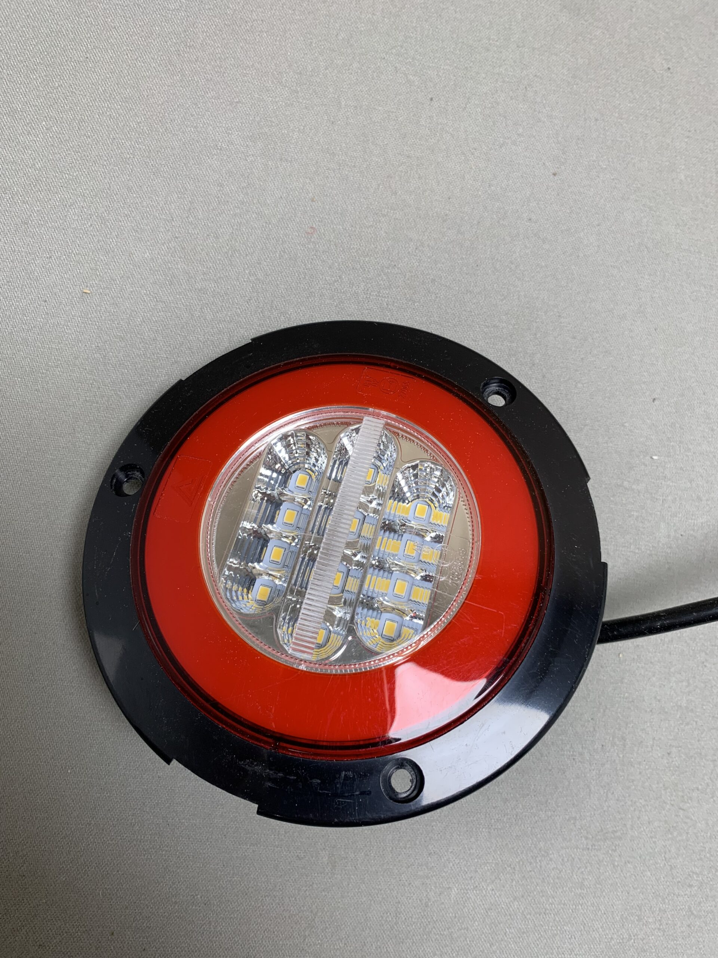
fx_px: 719
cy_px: 479
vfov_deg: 67.3
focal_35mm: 26
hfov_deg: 53.1
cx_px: 359
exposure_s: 1/100
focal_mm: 4.25
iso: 50
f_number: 1.8
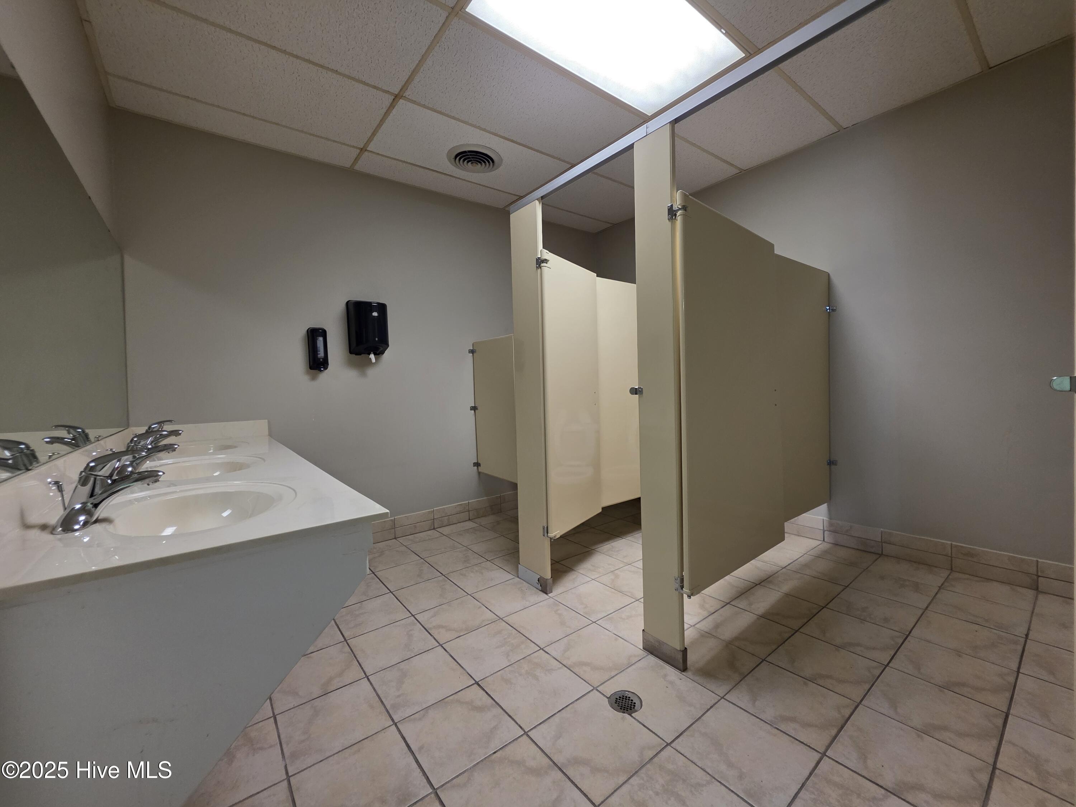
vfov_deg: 89.9
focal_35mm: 13
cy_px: 404
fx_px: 404
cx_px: 538
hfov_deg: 106.2
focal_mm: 2.2
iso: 160
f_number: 1.9
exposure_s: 1/60
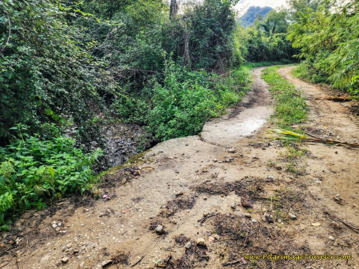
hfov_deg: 73.9
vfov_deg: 58.9
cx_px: 180
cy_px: 134
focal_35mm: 23
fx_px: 239
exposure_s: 1/180
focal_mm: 6.4
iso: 32
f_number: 1.8
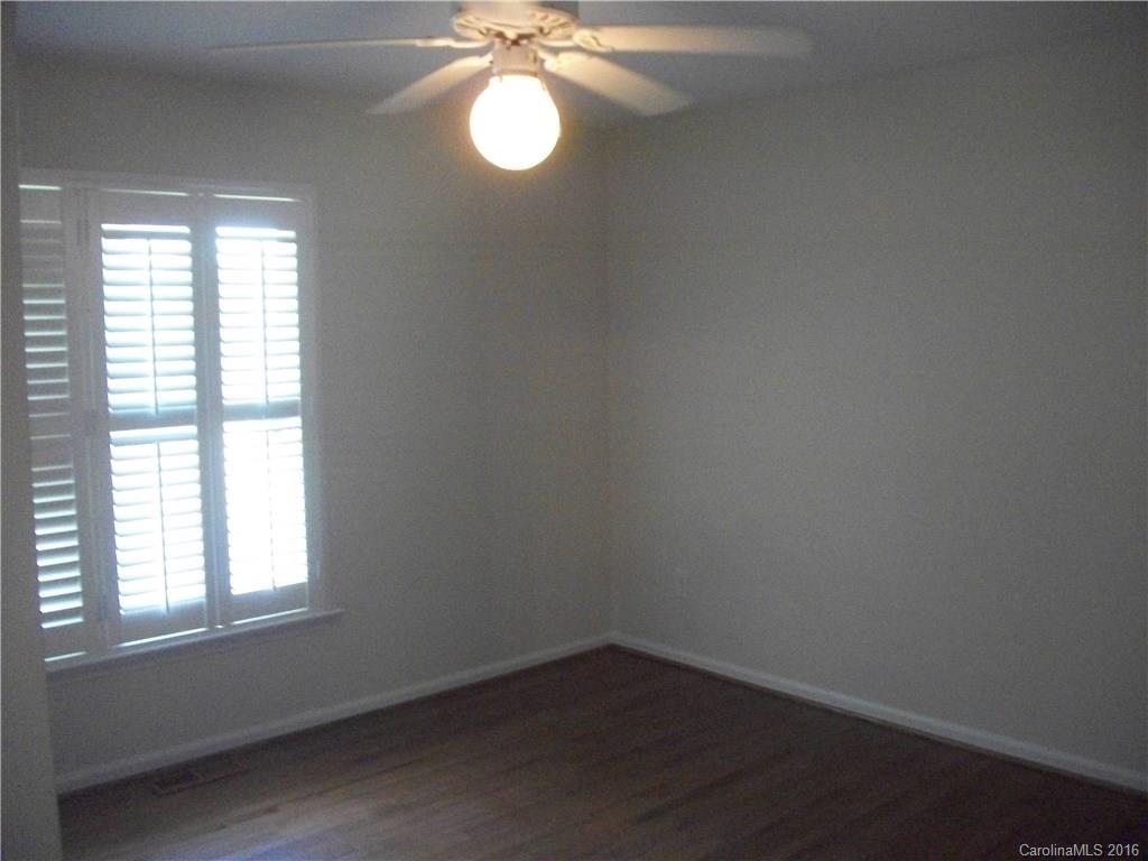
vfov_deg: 44.2
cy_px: 430
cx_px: 574
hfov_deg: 56.8
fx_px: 1061
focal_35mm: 32
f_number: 2.9
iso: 640
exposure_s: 1/80
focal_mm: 5.7
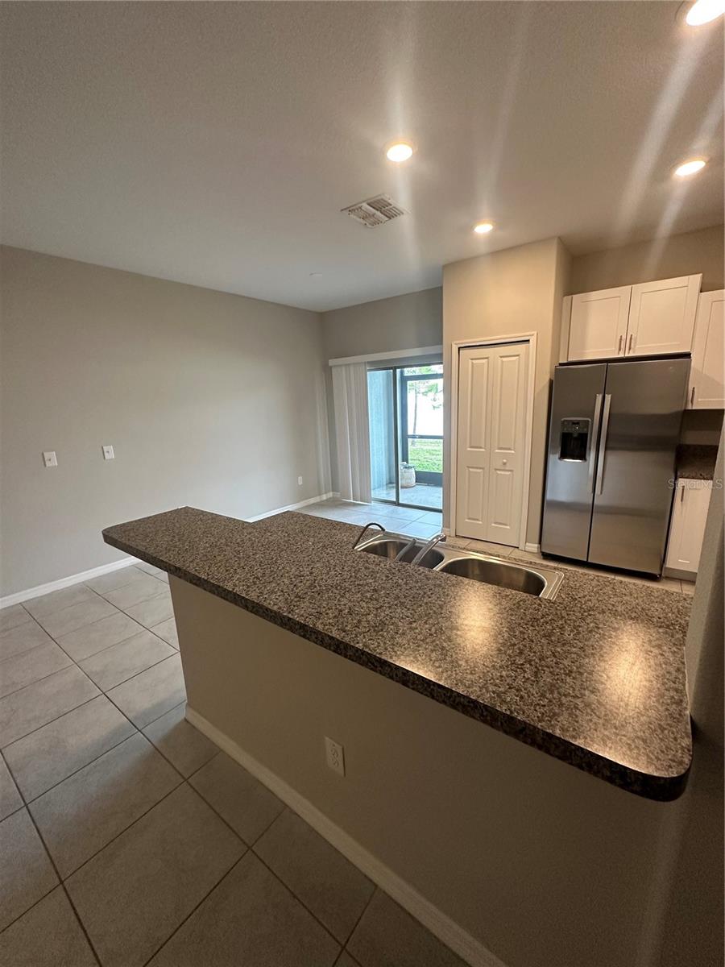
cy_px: 484
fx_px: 391
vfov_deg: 102.1
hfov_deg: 85.7
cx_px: 362
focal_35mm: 14
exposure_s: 1/120
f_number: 2.2
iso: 250
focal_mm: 2.22
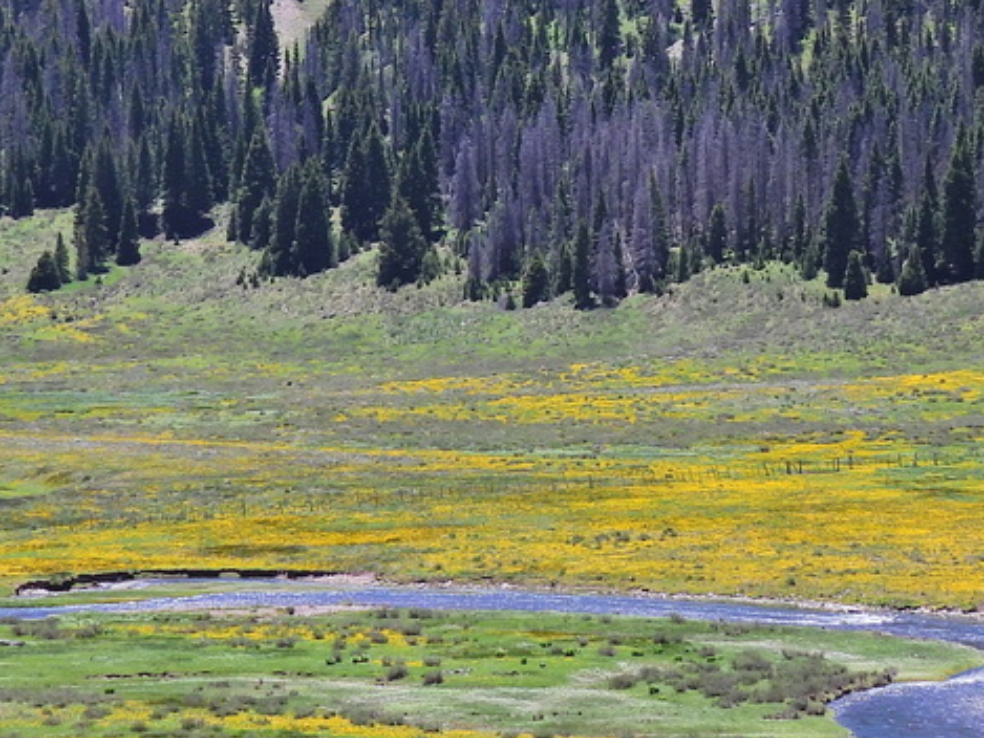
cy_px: 94
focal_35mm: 191
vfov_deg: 7.8
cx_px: 527
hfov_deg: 10.4
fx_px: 5431
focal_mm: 12.5
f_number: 3.5
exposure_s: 1/800
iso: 100
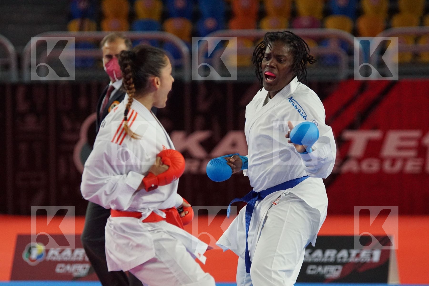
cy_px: 143
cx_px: 214
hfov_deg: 9.1
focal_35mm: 225
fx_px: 2681
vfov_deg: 6.1
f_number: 2.8
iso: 3200
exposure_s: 1/2000
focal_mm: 150
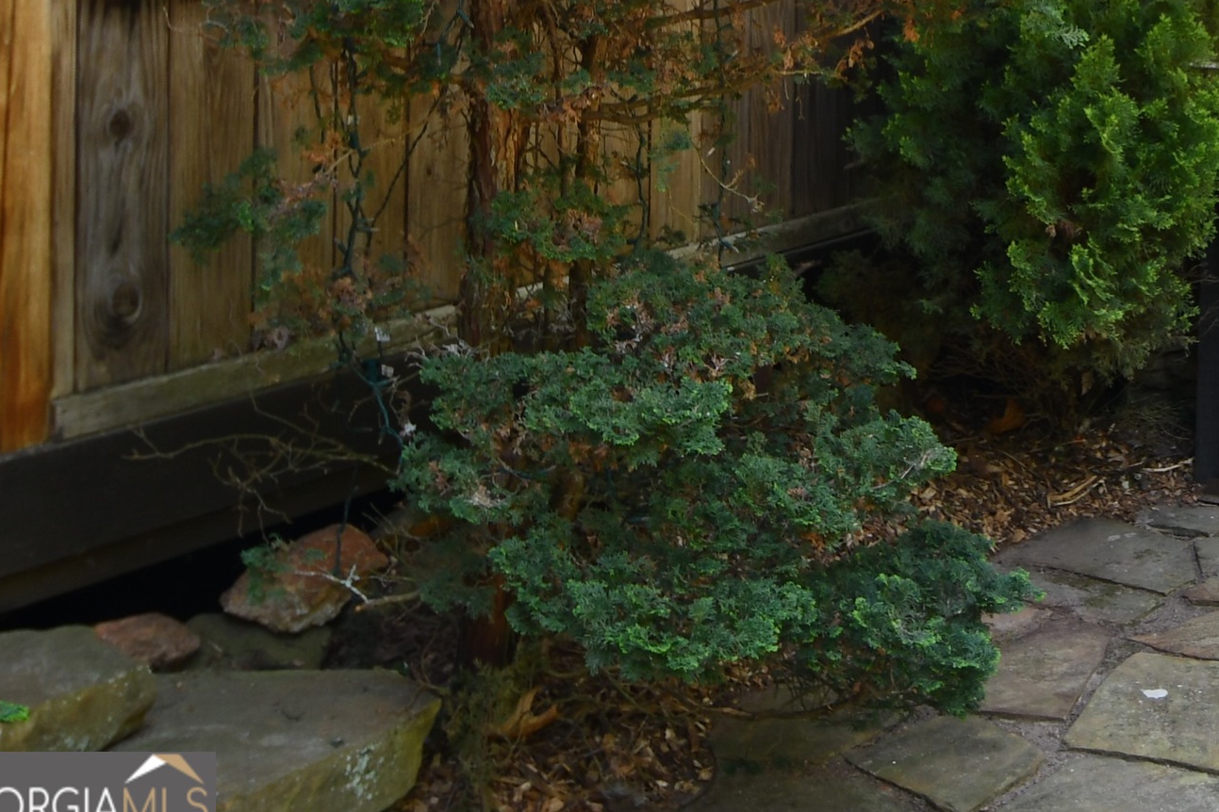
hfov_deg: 30.8
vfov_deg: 22.3
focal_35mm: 57
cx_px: 1375
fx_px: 1930
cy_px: -117
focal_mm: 16
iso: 200
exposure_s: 1/80
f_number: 4.5
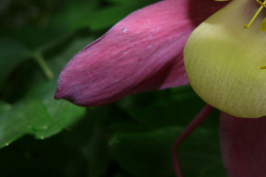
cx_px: 310
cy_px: -39
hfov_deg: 20.6
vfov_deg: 14.2
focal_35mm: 93
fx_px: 687
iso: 100
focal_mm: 7.4
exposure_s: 1/125
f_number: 4
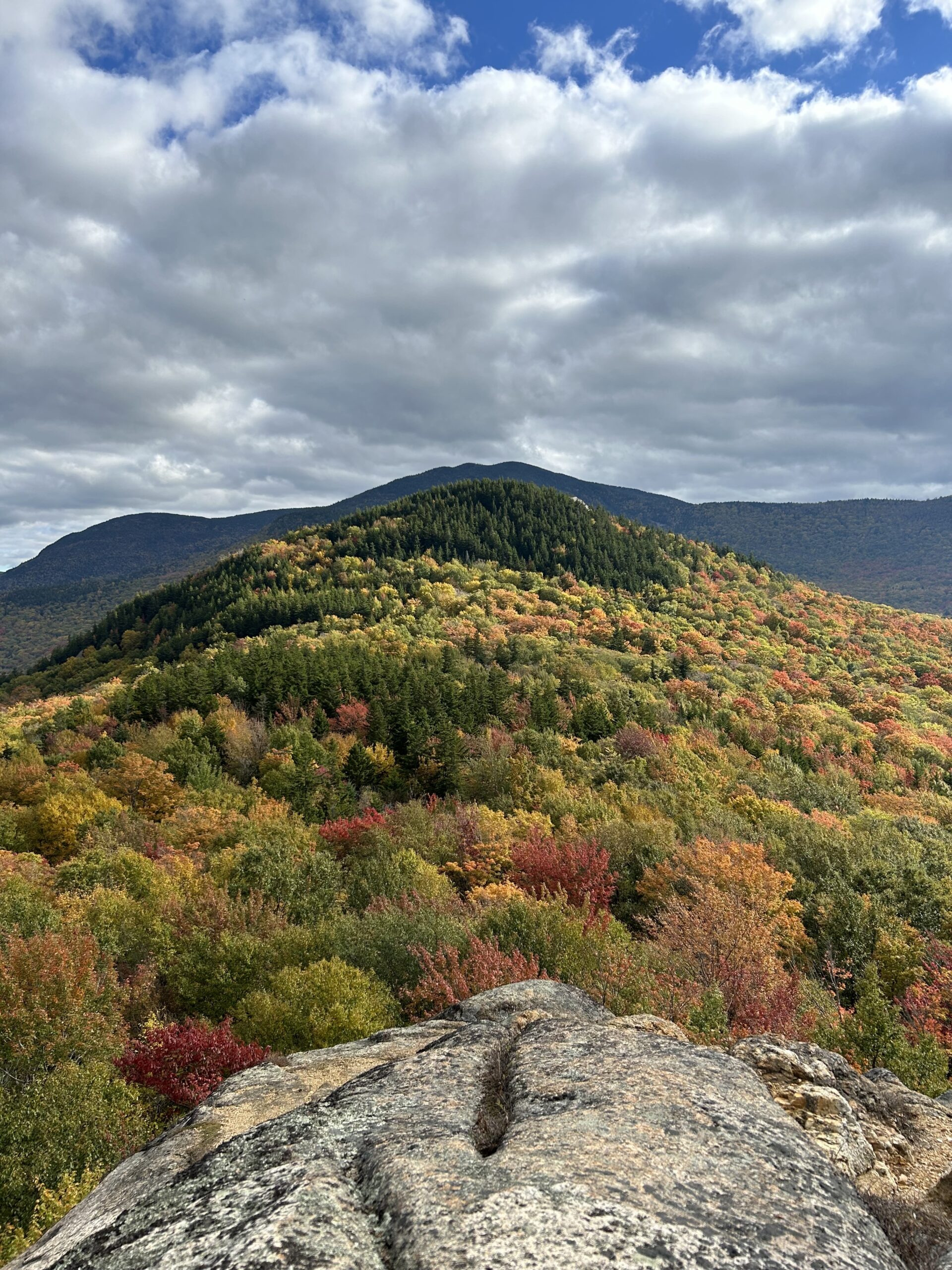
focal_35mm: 26
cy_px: 635
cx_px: 476
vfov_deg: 67.3
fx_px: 953
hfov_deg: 53.1
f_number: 1.5
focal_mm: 5.7
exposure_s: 1/3460
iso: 50
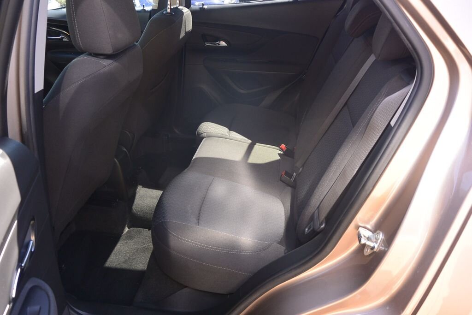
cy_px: 158
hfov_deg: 63.7
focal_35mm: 29
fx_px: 380
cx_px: 236
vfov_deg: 45.0
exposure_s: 1/160
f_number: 3.5
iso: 160
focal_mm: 11
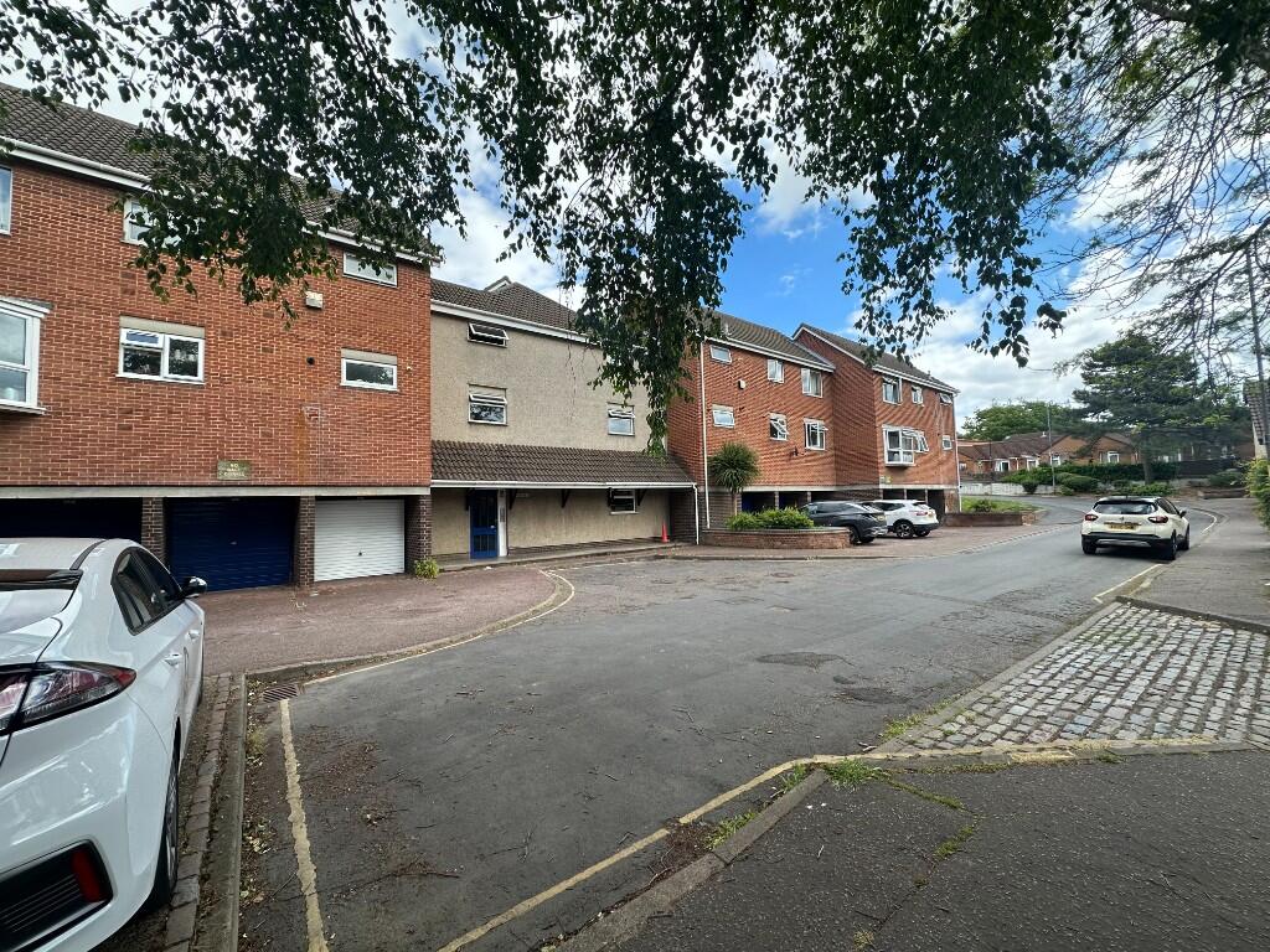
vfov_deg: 85.7
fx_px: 514
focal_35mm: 14
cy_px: 476
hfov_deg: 102.1
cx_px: 635
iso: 40
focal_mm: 2.22
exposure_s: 1/537
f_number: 2.2
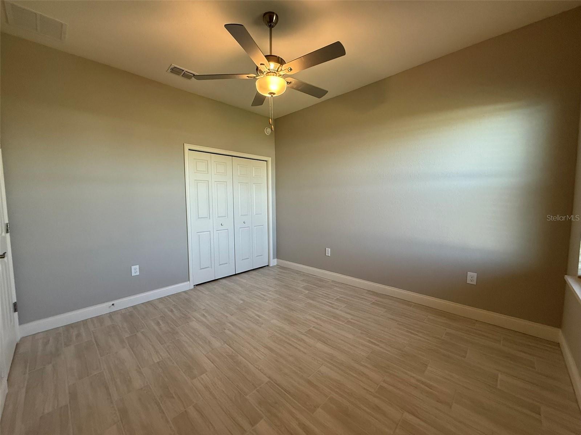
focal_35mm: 14
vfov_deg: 85.7
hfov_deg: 102.1
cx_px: 290
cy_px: 218
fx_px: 235
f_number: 2.2
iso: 200
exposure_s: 1/120
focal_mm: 2.22
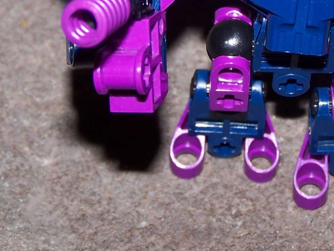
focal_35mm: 151
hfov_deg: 13.1
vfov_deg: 9.8
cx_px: 212
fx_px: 1457
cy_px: 4
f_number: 3.2
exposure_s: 1/60
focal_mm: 11.1
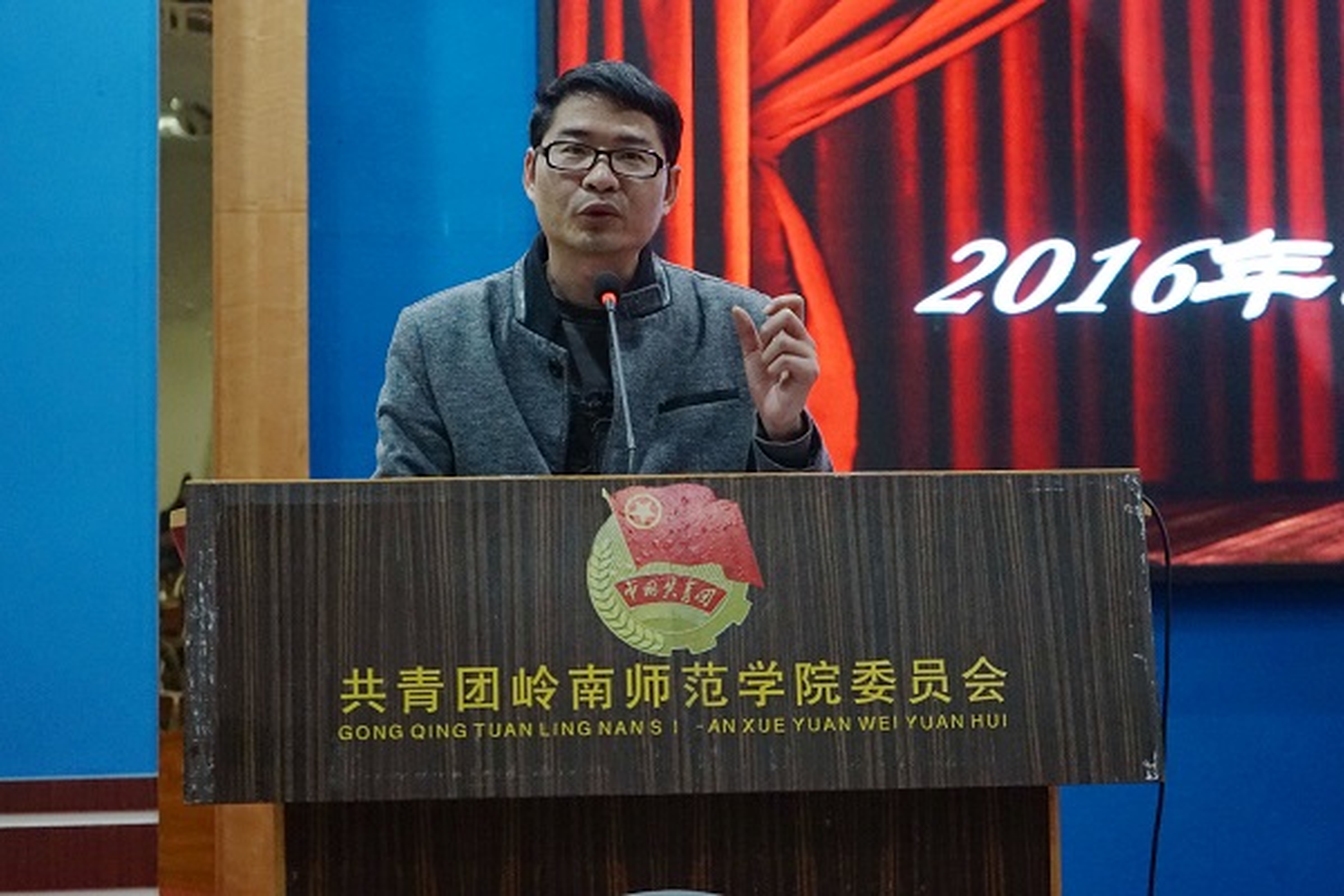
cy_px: 448
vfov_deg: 19.5
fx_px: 2613
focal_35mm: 70
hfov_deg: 28.8
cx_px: 672
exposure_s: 1/80
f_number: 5.6
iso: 3200
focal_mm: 70
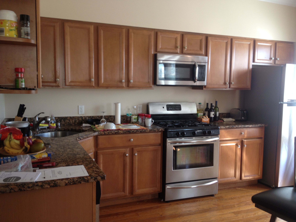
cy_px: 111
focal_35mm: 35
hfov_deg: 52.6
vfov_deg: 40.7
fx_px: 299
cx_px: 148
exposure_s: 1/30
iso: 50
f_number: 2.4
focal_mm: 4.28
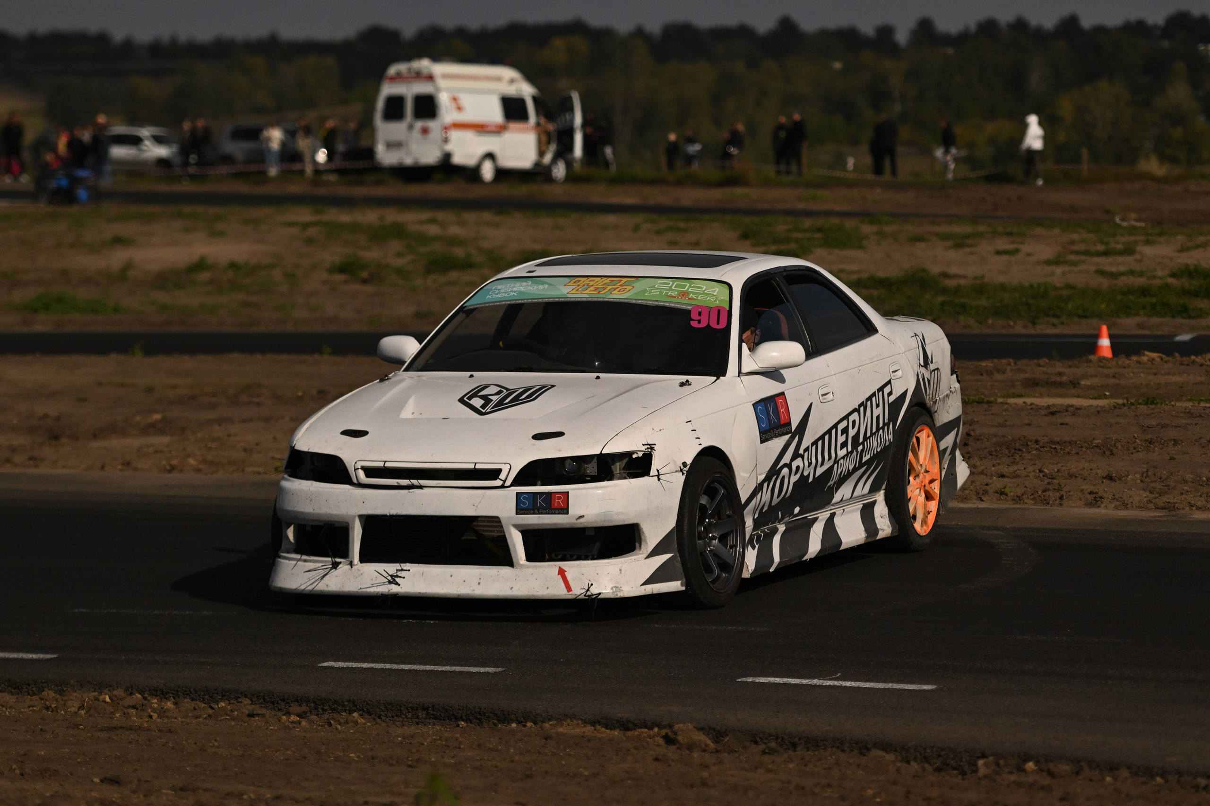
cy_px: 403
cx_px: 605
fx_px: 5276
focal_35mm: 157
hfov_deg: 13.1
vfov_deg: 8.7
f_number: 2.8
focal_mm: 105
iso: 360
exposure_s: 1/32000
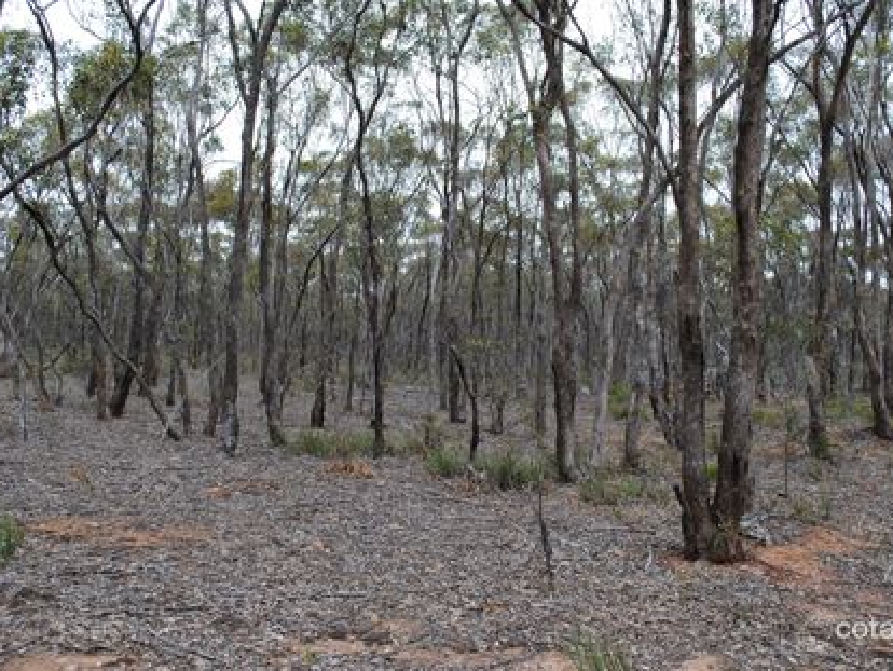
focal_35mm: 36
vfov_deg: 39.7
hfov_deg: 51.3
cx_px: 464
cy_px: 336
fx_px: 929
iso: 100
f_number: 6.3
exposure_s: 1/160
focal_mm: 22
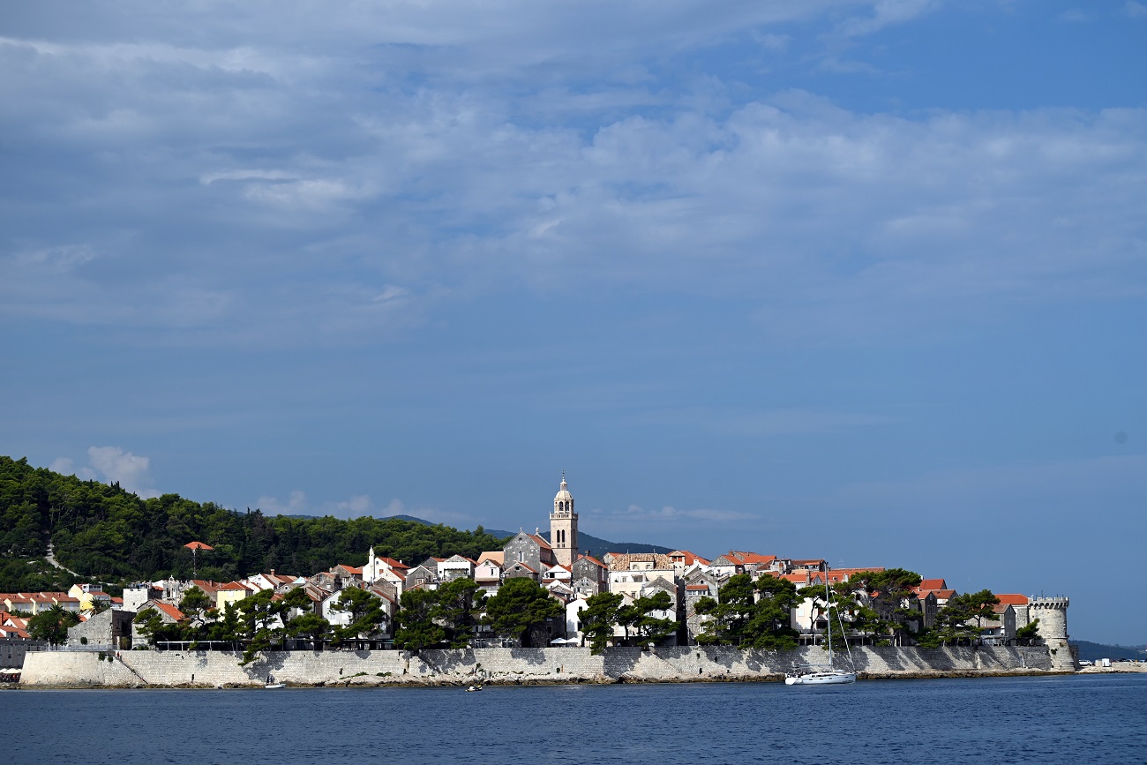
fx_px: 2868
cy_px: 382
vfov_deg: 15.2
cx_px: 574
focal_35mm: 90
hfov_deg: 22.6
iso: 100
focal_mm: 90
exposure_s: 1/800
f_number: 7.1
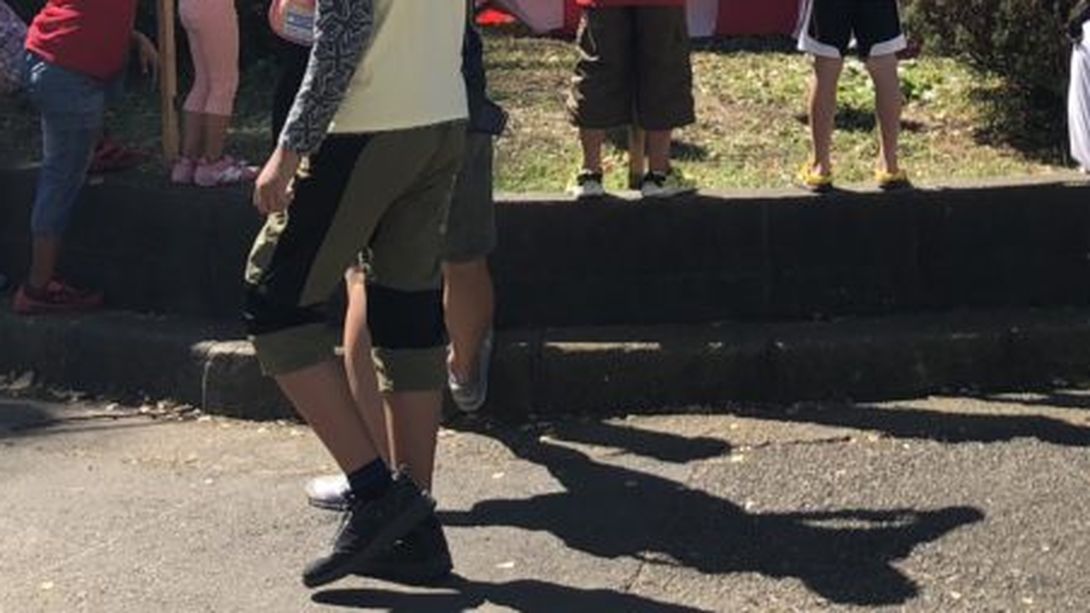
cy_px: -232
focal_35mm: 81
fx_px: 2341
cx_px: 1010
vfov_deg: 14.2
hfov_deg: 25.3
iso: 20
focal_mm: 3.99
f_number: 1.8
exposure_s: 1/852
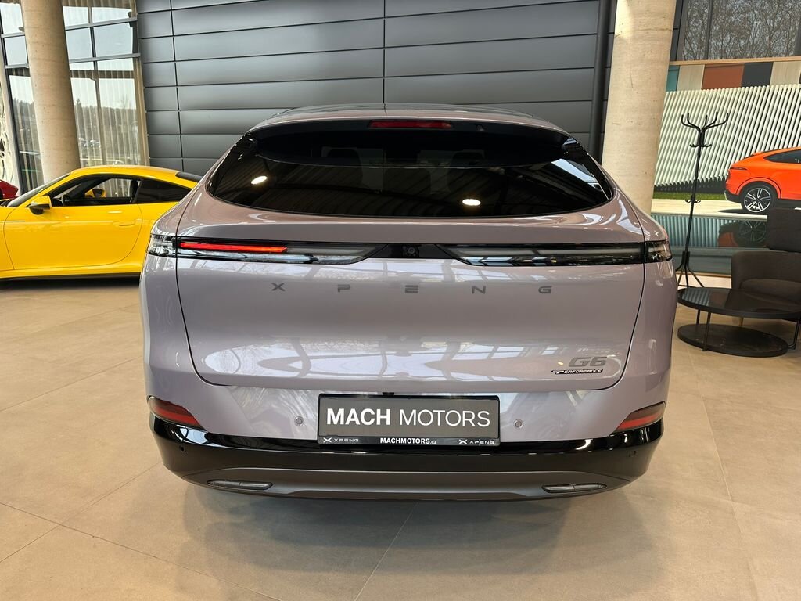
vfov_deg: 56.8
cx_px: 400
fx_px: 555
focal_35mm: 24
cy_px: 300
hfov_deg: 71.6
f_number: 1.78
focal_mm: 6.86
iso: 64
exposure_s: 1/215
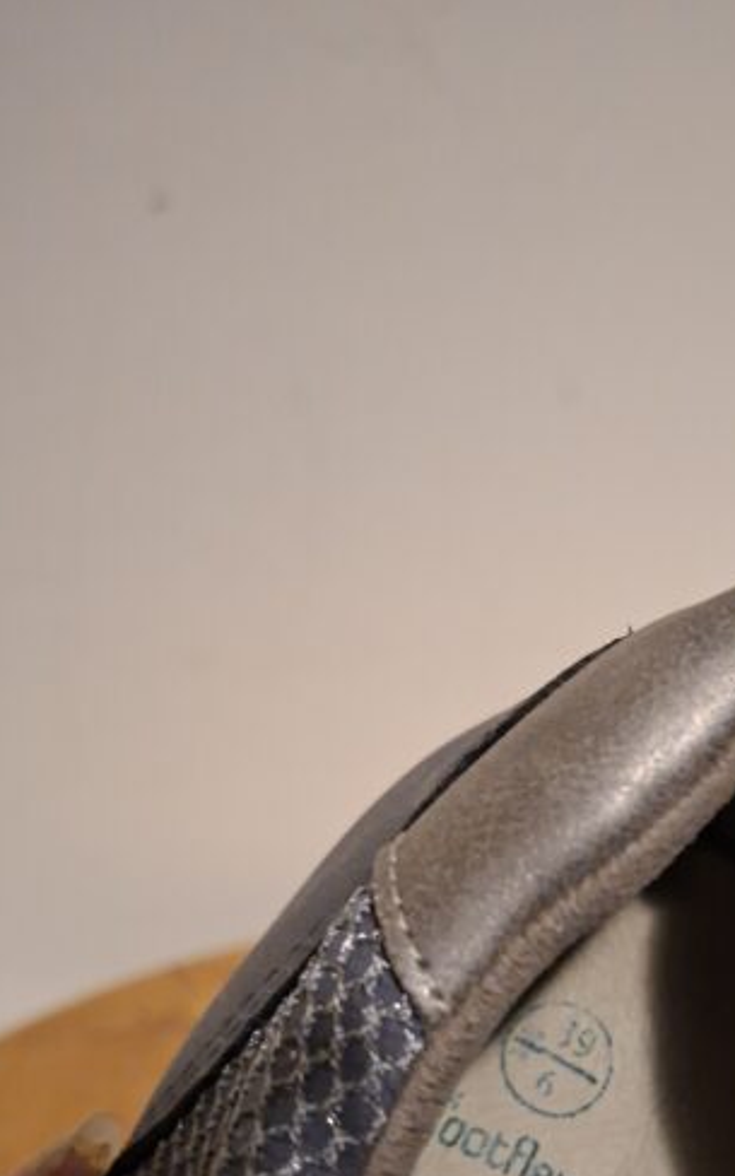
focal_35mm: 40
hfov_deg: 30.4
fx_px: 1282
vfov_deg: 46.5
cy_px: 954
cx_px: 682
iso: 800
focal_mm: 5.54
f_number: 1.8
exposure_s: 1/20
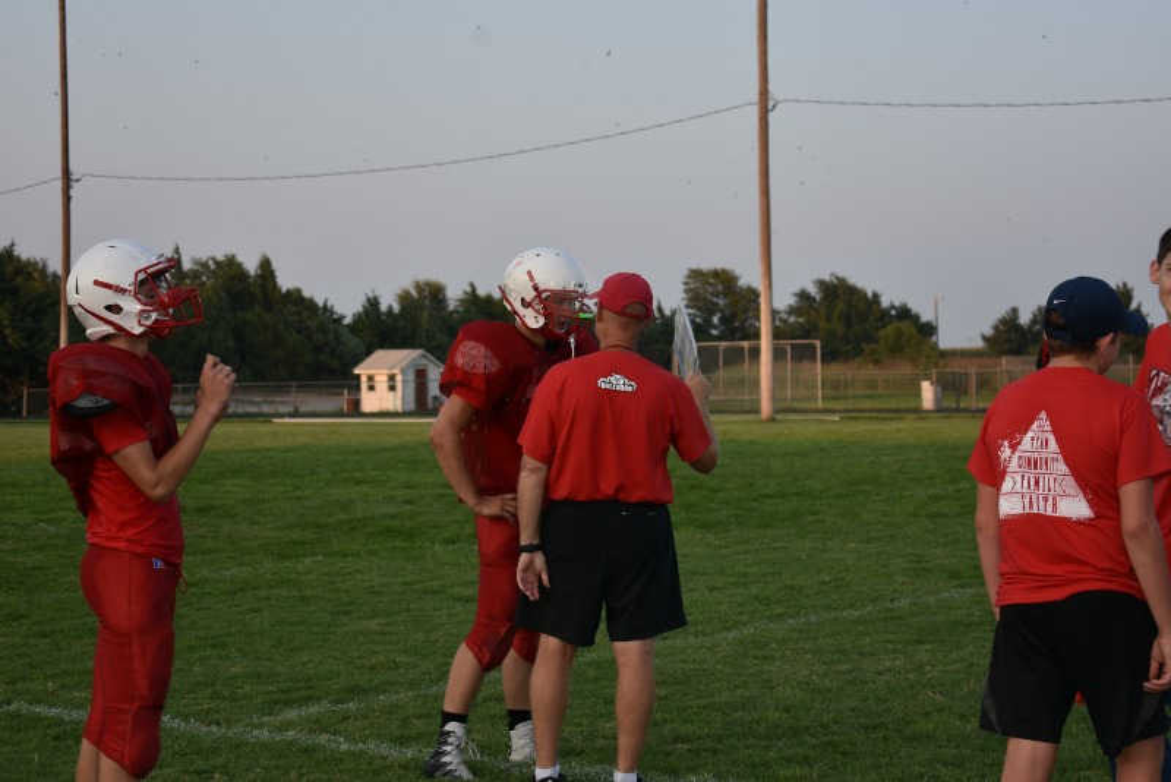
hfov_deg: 24.6
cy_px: 391
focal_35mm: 82
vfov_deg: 16.6
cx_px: 586
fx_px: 2684
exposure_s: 1/250
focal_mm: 55
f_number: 5.6
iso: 160
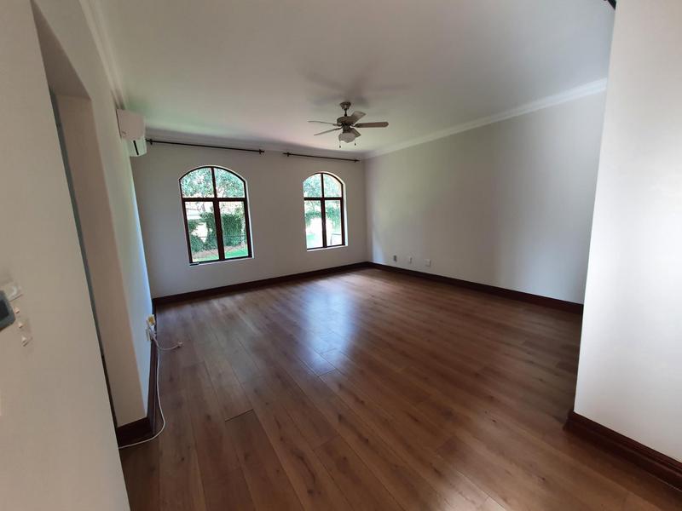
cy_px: 256
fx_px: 256
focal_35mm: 13
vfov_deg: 89.9
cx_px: 341
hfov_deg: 106.2
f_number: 2.2
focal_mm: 1.8
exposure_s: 1/50
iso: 200
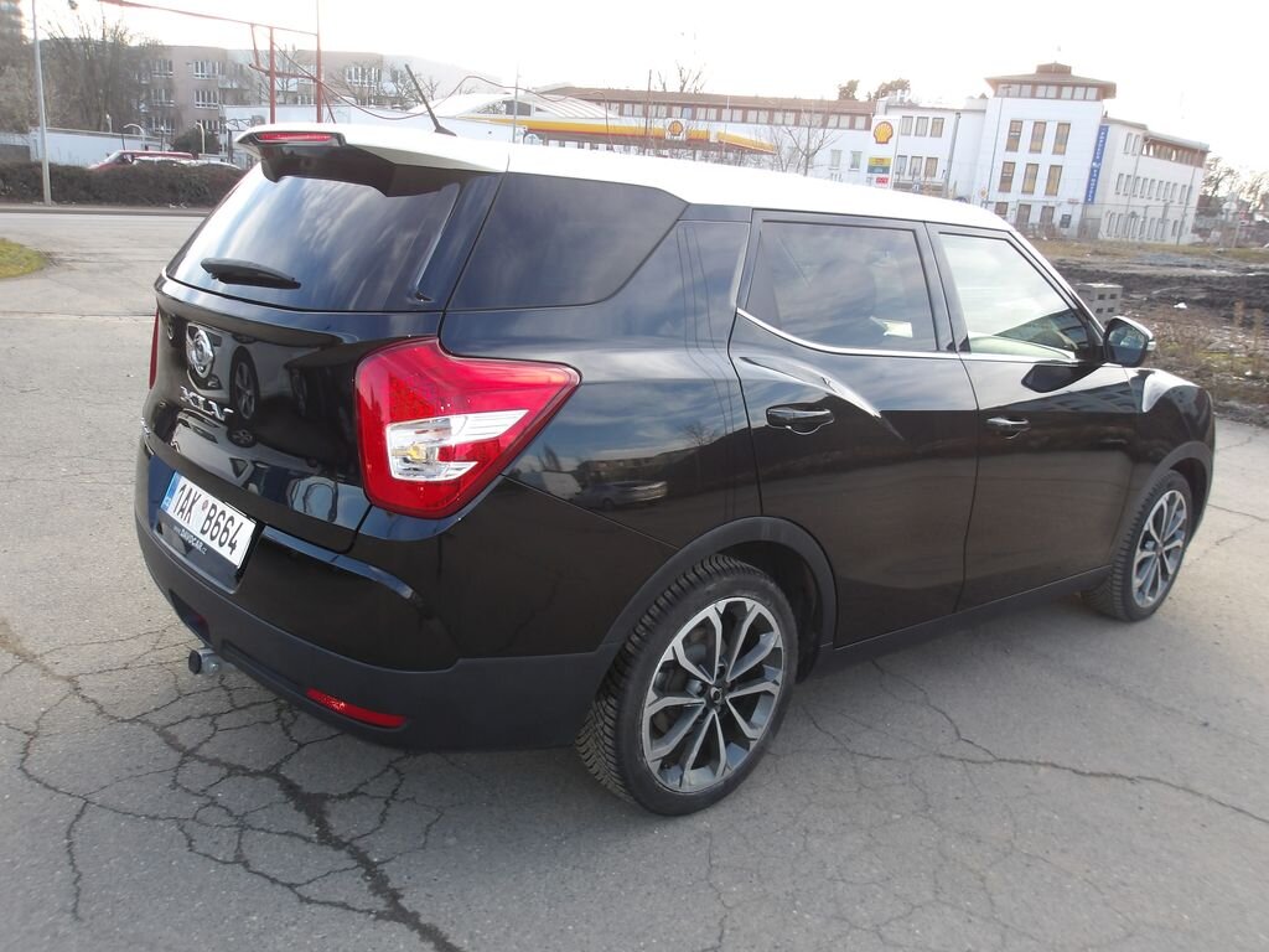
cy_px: 476
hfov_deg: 65.3
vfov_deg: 51.4
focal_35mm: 27
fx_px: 990
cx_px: 634
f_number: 3
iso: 100
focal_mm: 4.9
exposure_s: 1/147
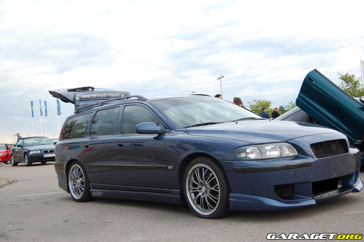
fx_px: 455
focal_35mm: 45
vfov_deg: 29.8
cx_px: 182
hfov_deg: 43.6
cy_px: 121
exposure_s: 1/80
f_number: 4.5
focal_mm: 30
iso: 400
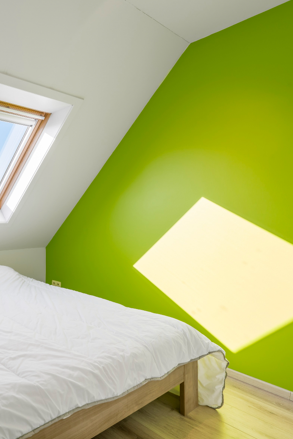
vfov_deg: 71.5
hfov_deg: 46.8
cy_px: 213
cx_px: 36
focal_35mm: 25
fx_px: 305
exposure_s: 1/50
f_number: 10
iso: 125
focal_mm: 16
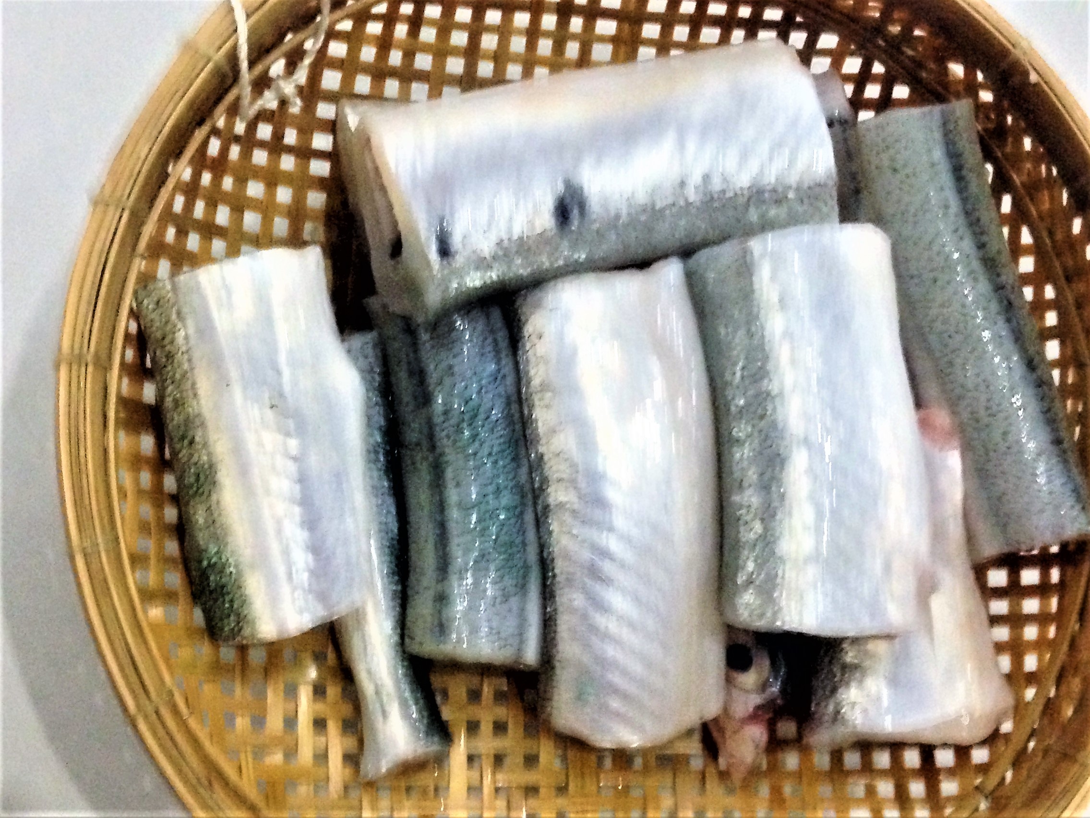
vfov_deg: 42.9
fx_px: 1039
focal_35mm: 33
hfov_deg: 55.4
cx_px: 545
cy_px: 409
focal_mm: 4.12
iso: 400
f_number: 2.4
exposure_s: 1/15
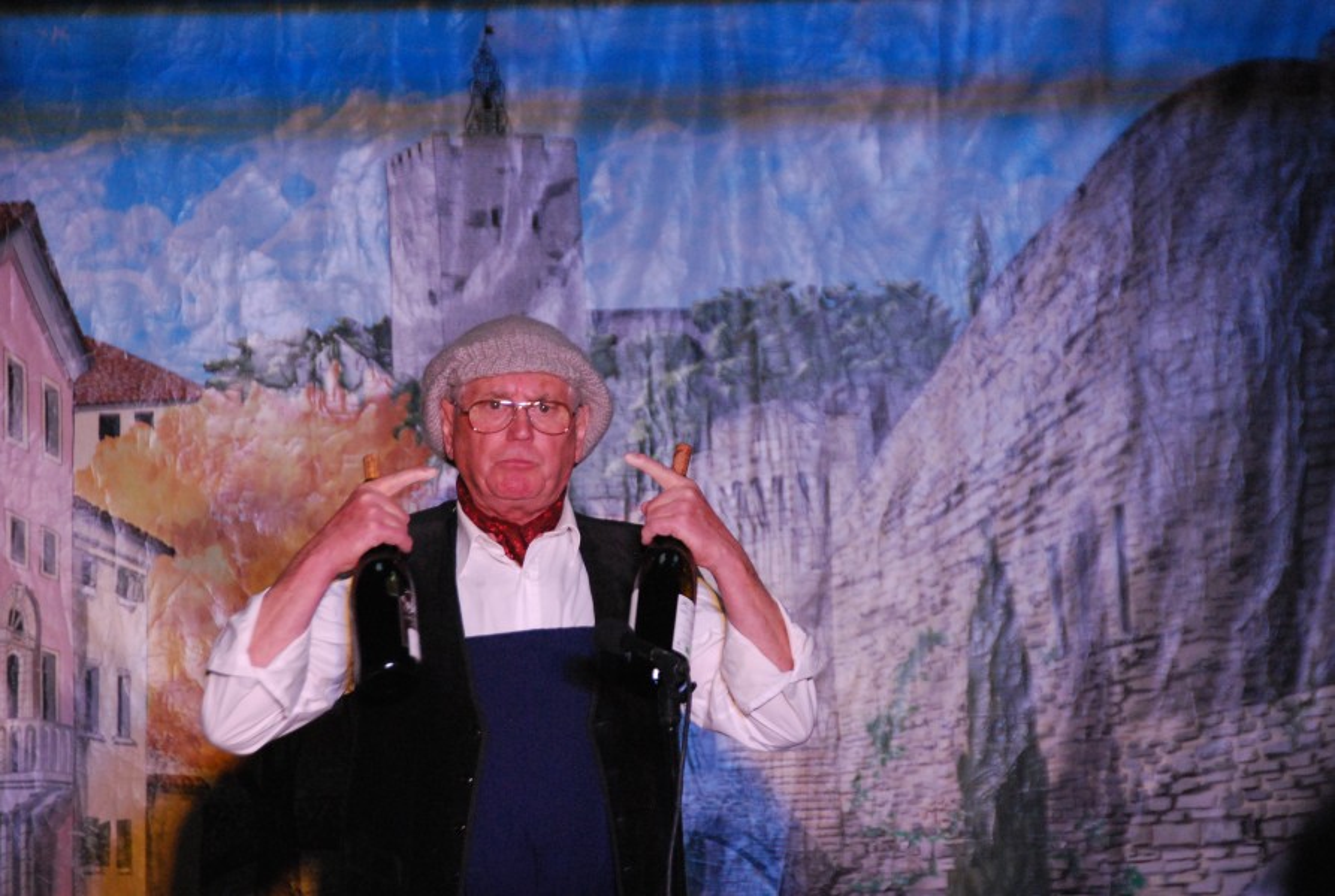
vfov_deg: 7.7
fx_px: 6691
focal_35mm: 180
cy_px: 448
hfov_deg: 11.4
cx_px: 668
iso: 1600
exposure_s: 1/80
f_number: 5.6
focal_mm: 120
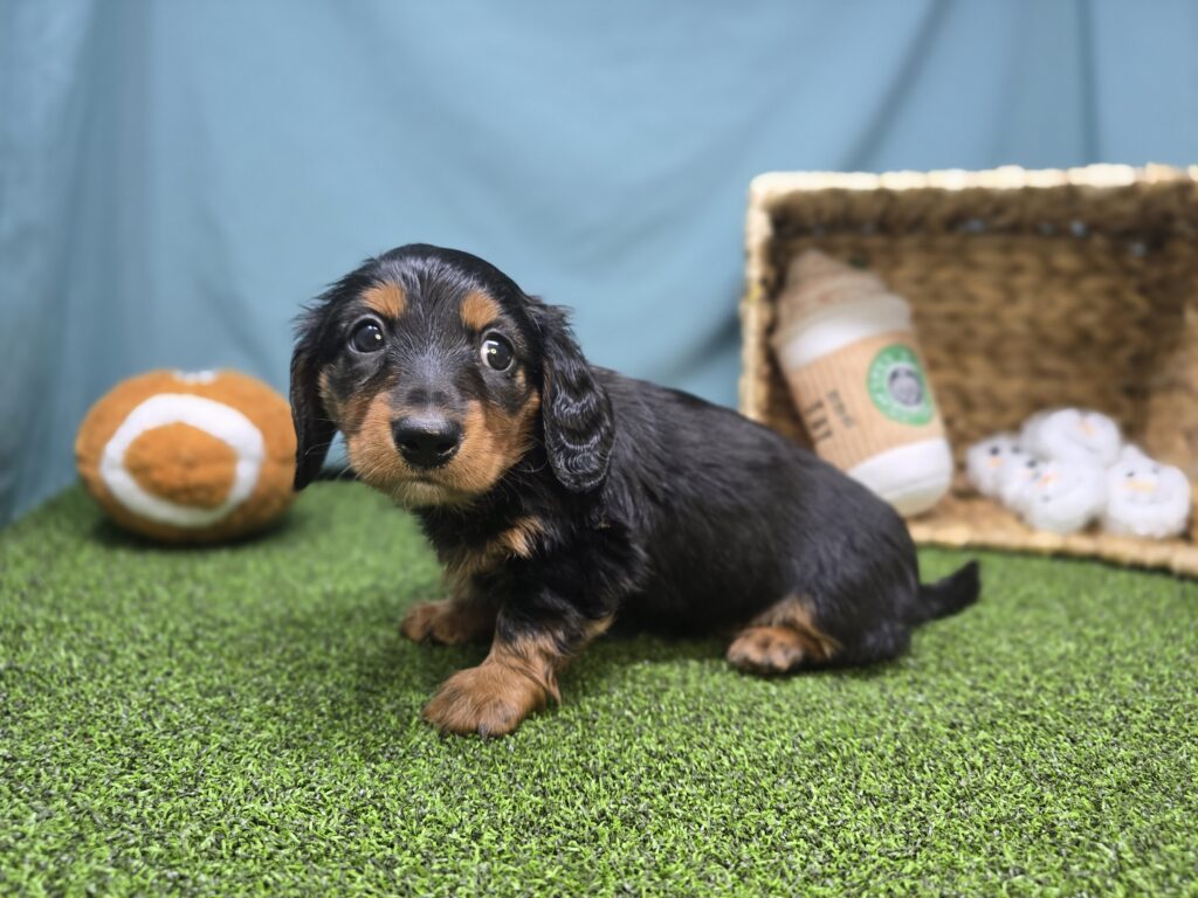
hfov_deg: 73.9
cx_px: 599
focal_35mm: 23
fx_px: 796
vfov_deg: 58.9
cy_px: 449
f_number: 1.7
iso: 320
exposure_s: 1/240
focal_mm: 6.3
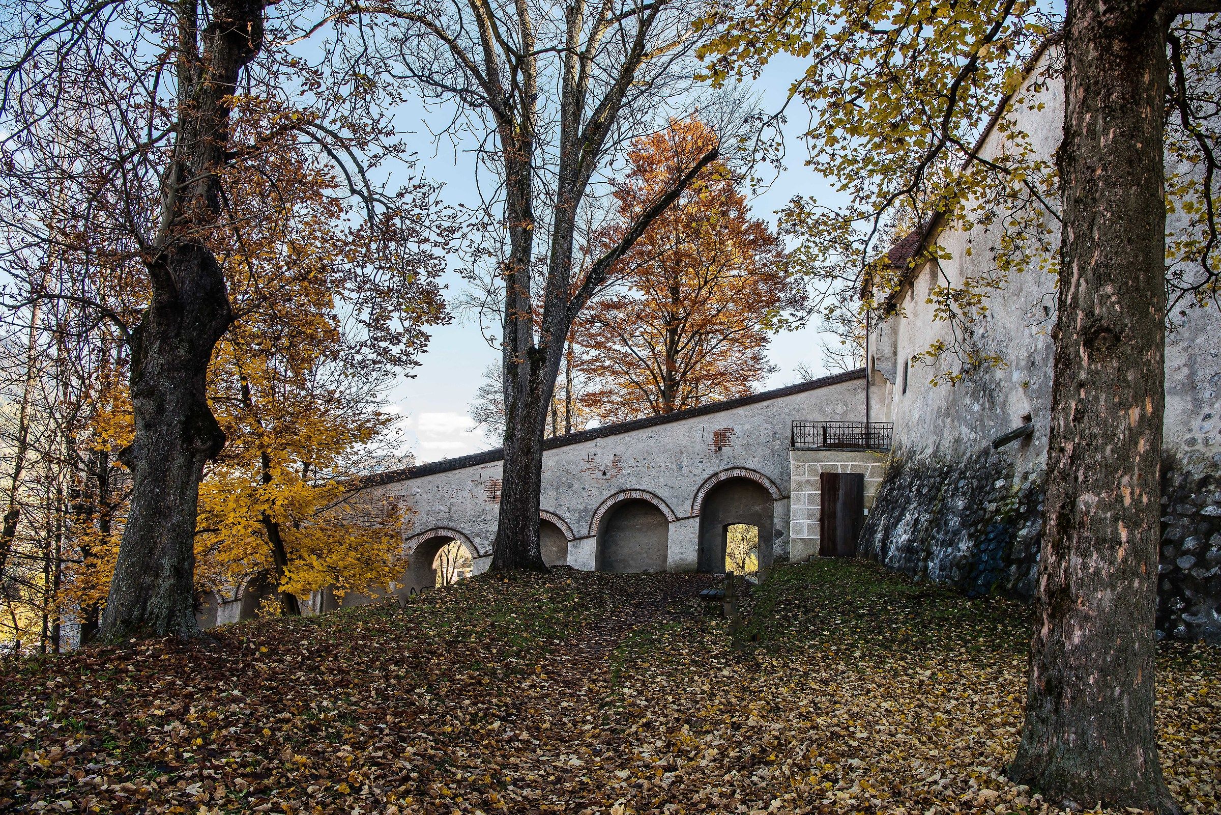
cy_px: 408
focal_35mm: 24
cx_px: 610
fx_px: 814
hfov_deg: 73.7
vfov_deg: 53.2
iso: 100
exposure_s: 1/40
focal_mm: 24
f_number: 8
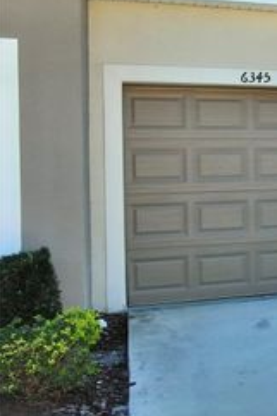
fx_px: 693
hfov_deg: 19.4
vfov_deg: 33.3
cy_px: 166
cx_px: 428
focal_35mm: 60
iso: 100
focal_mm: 10.57
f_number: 9
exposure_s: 1/320
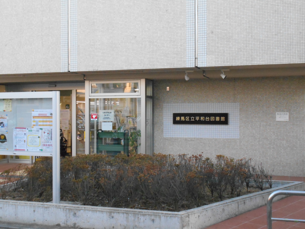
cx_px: 152
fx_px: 441
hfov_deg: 38.2
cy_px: 114
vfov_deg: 29.1
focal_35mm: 50
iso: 800
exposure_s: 1/200
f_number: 4.5
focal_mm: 8.8
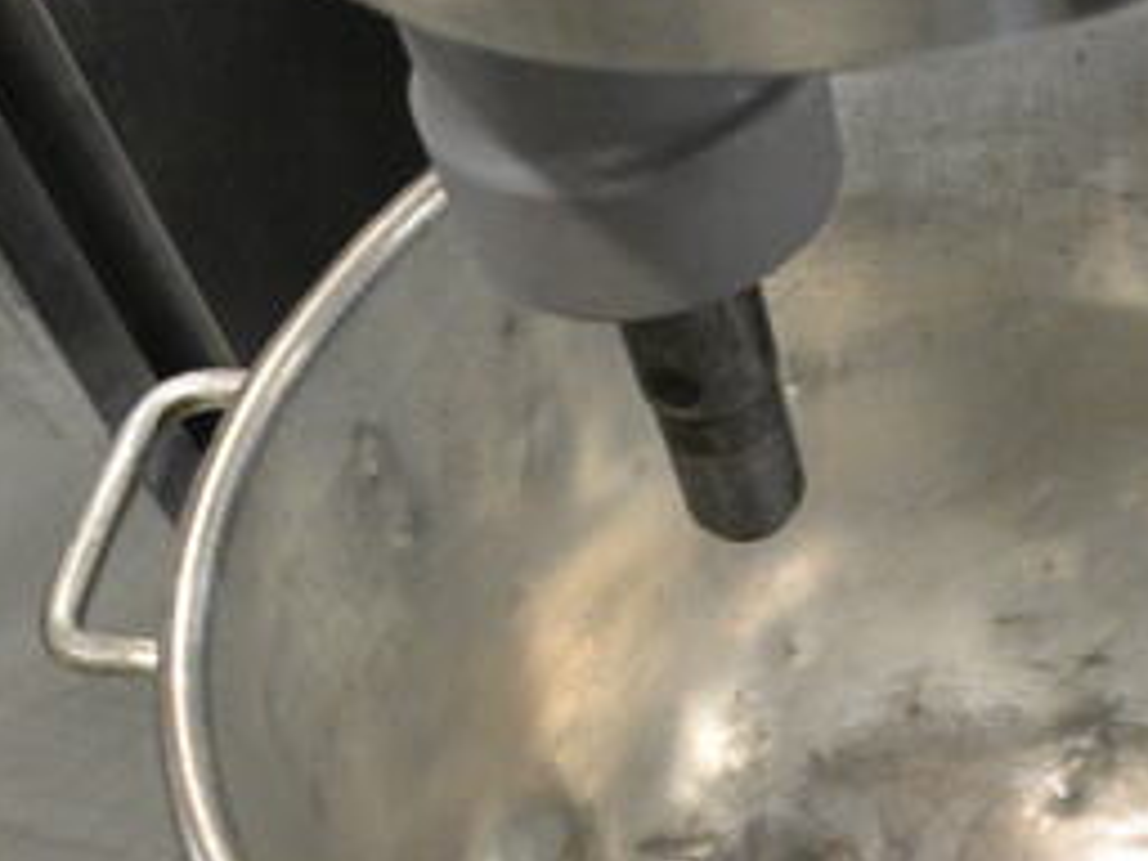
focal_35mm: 62
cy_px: 888
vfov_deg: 22.6
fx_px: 2056
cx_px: 991
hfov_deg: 30.1
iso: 6400
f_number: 6.3
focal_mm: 18
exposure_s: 1/250
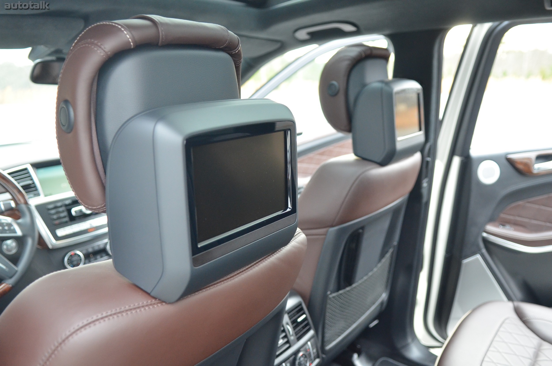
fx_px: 459
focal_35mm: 30
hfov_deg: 62.0
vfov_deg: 43.4
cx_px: 276
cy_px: 183
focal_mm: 20
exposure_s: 1/100
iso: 1600
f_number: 2.8
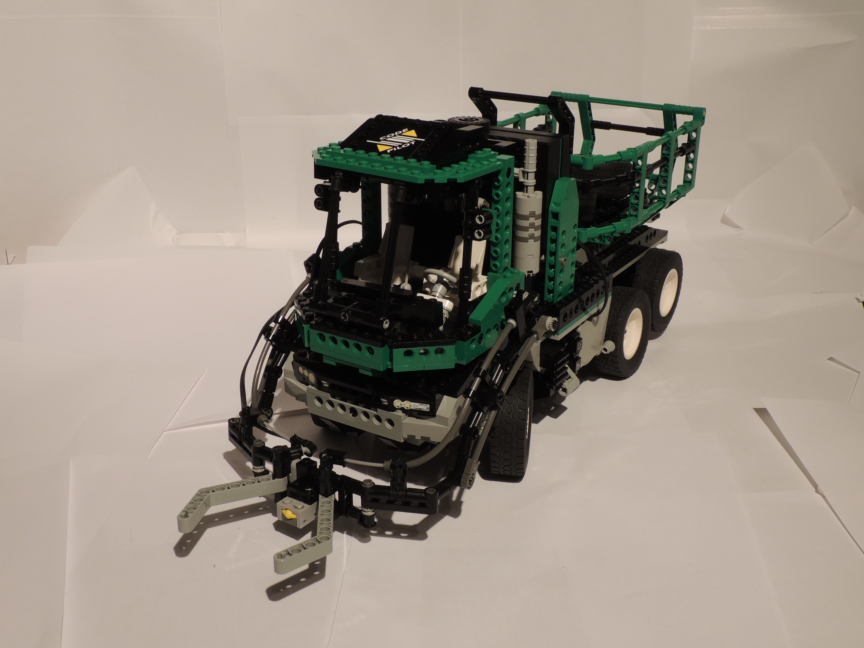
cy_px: 324
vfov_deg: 36.0
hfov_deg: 46.8
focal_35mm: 40
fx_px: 998
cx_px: 432
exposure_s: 1/2.5
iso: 100
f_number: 6.6
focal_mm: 7.1
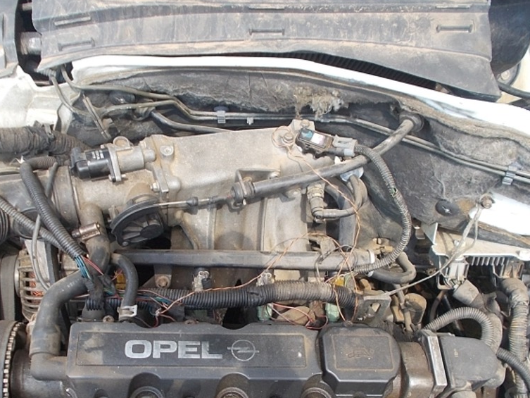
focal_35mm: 42
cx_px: 239
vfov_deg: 33.8
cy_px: 289
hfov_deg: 44.7
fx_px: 643
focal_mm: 4.6
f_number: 3.2
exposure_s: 1/125
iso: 80
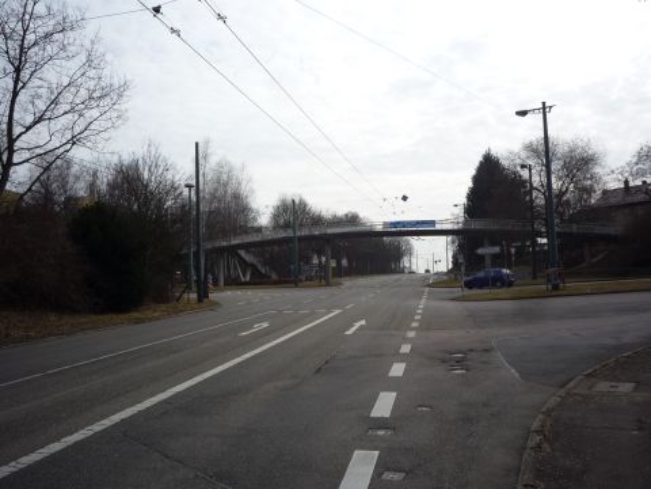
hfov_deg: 56.8
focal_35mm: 32
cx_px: 326
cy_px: 244
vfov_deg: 44.2
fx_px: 602
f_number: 5.6
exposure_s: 1/500
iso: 100
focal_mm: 5.2
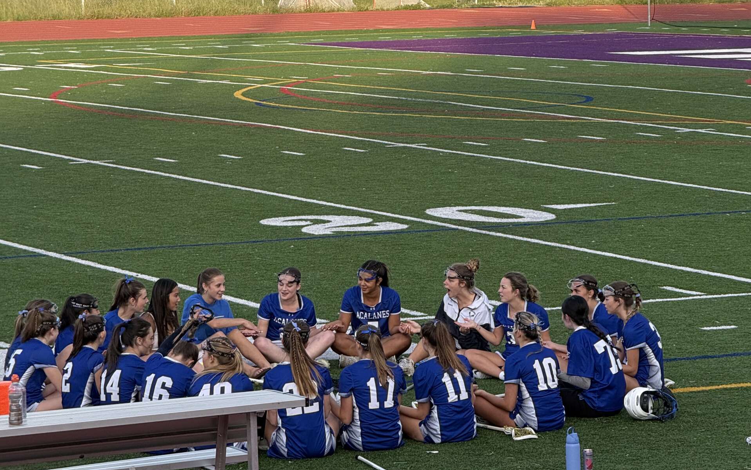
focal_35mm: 170
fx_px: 3480
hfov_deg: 12.3
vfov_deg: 7.7
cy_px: 46
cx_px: 376
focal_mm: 15.66
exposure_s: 1/387
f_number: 2.8
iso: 64
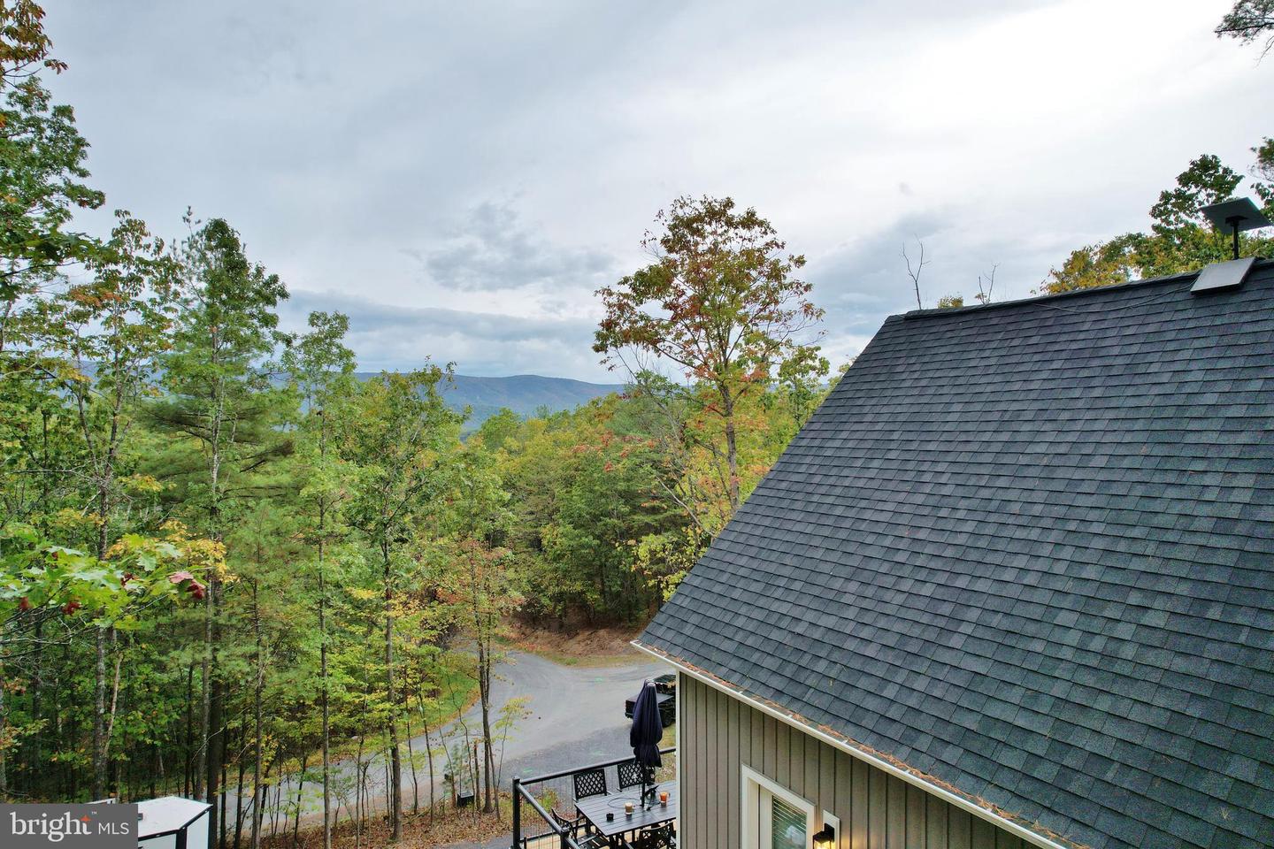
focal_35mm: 22
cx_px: 637
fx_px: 778
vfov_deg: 57.2
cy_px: 424
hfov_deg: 78.6
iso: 100
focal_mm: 8.38
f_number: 2.8
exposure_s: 1/320
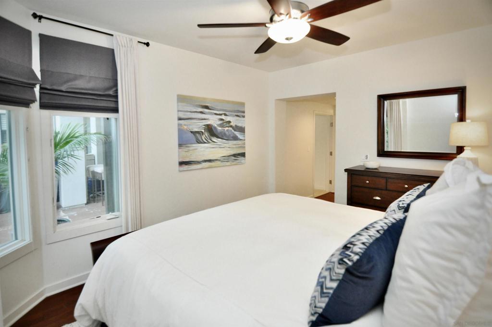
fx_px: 225
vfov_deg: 71.9
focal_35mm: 16
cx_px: 246
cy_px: 164
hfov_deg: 95.1
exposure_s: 1/40
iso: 800
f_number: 3.2
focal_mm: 11
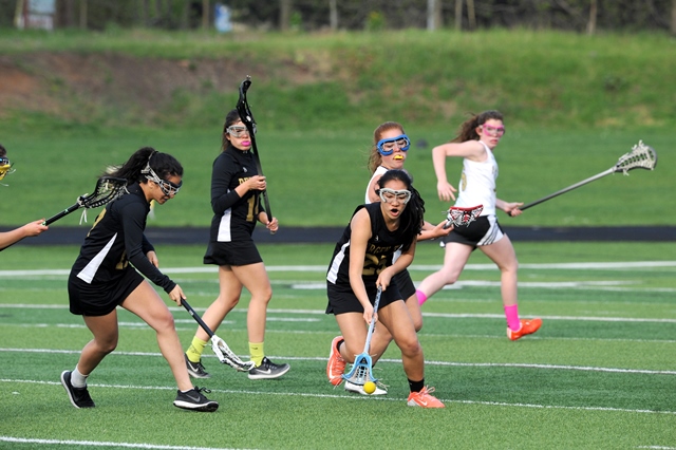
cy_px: 225
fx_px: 7507
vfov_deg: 3.4
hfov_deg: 5.2
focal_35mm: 400
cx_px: 338
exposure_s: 1/1000
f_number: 10
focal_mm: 400
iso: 1000
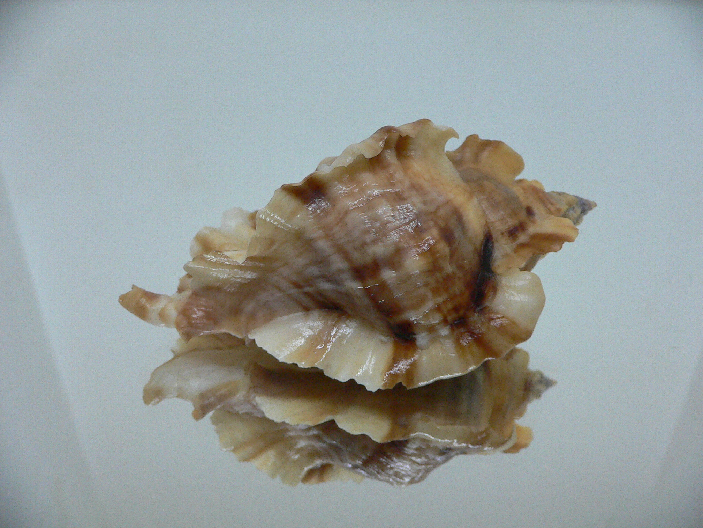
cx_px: 352
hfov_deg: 52.6
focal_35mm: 35
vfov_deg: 40.7
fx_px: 711
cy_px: 264
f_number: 2.8
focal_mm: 4.6
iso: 200
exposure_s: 1/60
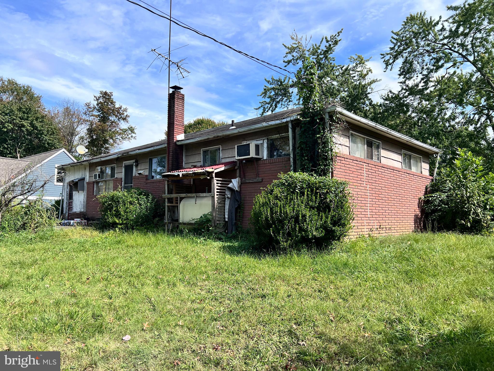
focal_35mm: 26
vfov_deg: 53.1
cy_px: 186
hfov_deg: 67.3
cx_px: 247
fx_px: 371
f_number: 1.5
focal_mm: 5.7
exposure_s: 1/2457
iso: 50
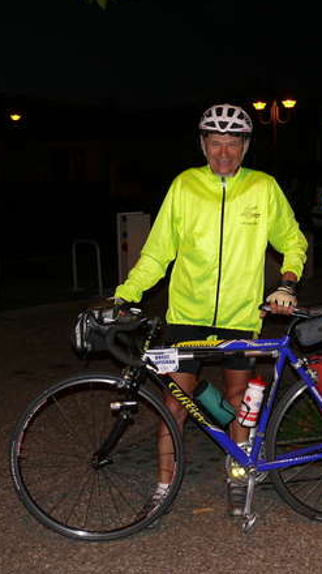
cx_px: 271
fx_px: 791
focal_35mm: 52
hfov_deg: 22.6
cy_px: 287
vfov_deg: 39.9
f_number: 2.8
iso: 100
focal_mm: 7.4
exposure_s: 1/30
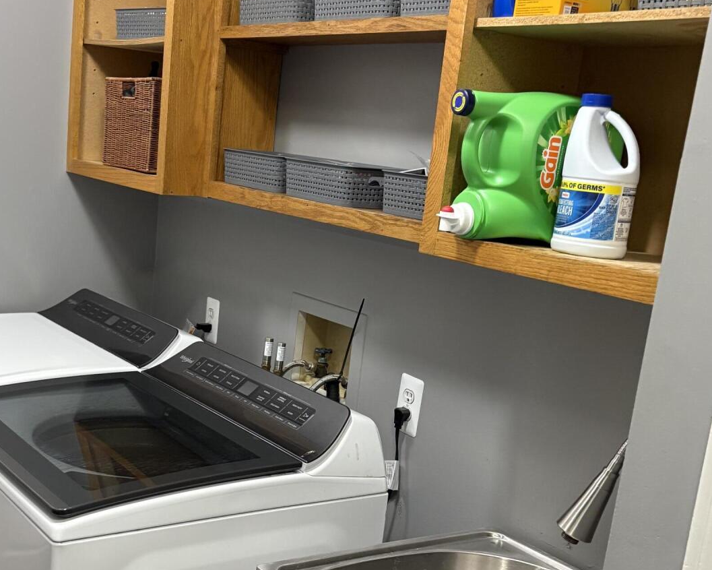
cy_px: 351
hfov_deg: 38.4
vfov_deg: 31.3
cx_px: 243
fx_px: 1012
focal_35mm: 48
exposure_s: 1/60
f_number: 1.6
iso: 250
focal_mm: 5.96
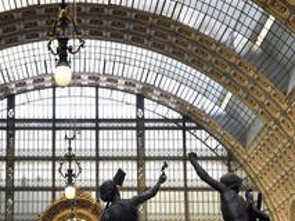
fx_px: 972
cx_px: 70
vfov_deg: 13.0
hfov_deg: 17.2
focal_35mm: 114
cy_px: 157
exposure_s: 1/200
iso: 1600
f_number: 9
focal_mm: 60
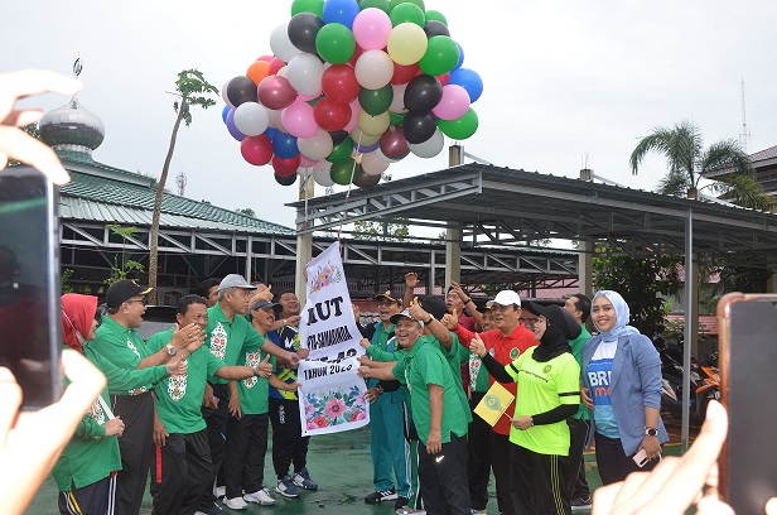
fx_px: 1292
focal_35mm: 60
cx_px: 388
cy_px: 258
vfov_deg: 22.5
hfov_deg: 33.5
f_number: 10
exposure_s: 1/250
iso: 640
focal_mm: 40
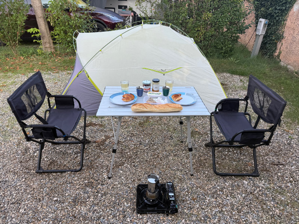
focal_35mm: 24
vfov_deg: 56.8
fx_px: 207
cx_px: 150
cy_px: 112
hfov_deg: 71.6
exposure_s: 1/461
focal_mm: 6.8
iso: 80
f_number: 1.8
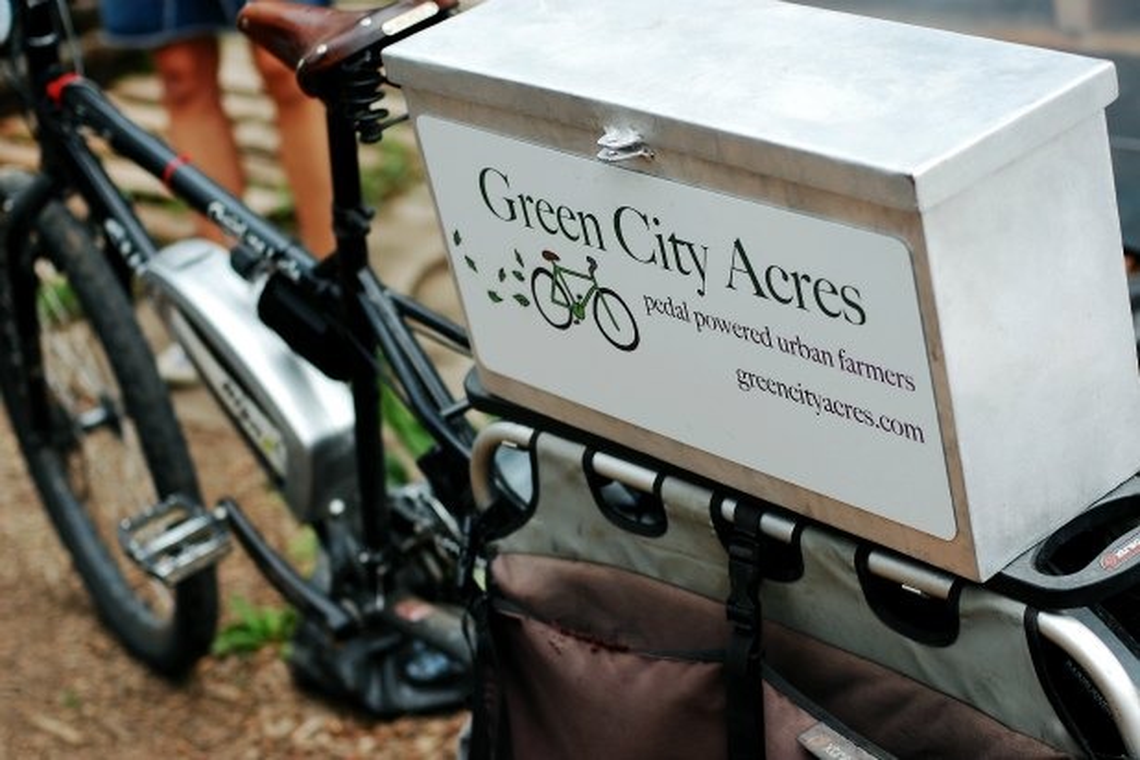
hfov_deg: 27.0
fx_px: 2375
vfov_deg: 18.2
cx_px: 570
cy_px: 380
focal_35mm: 75
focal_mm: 50
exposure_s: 1/640
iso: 200
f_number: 2.8
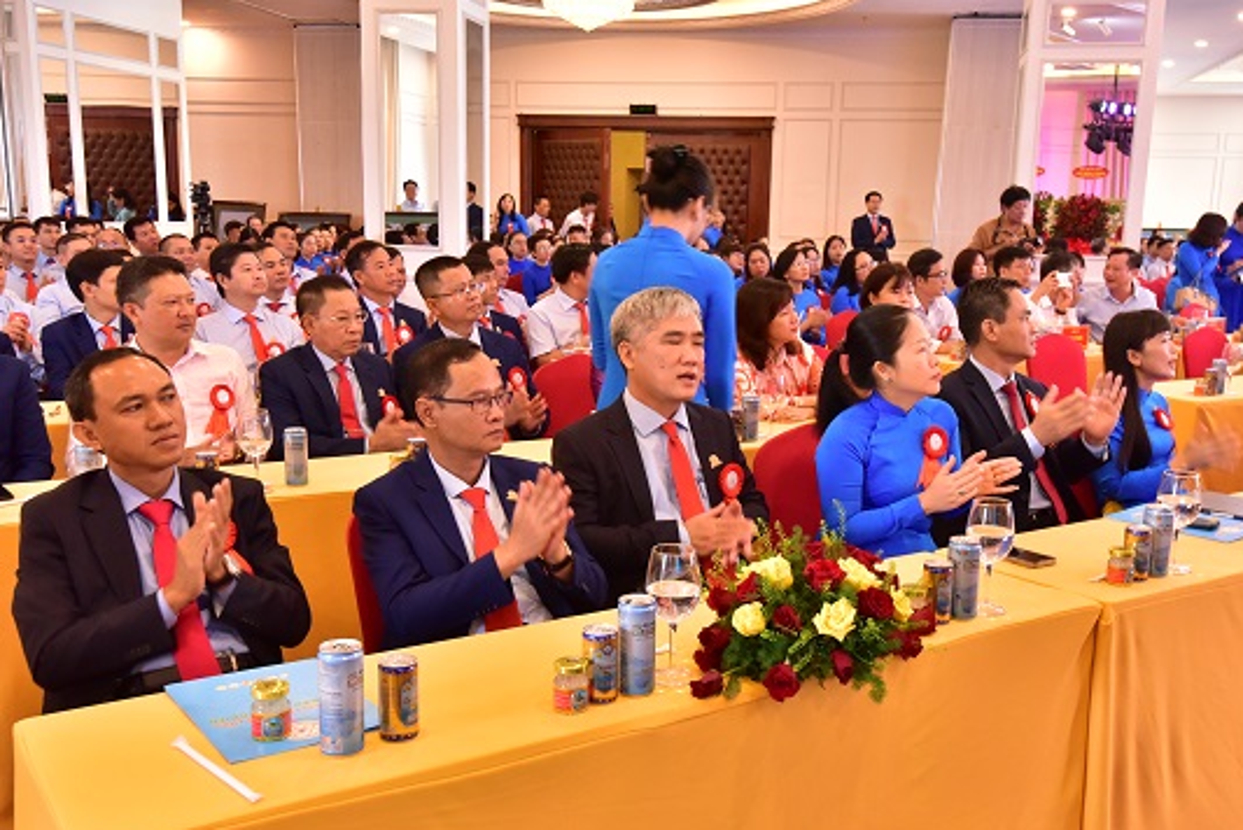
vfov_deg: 36.9
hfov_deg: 53.1
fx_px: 1244
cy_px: 462
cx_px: 644
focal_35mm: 36
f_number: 9
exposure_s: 1/40
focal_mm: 32
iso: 3200
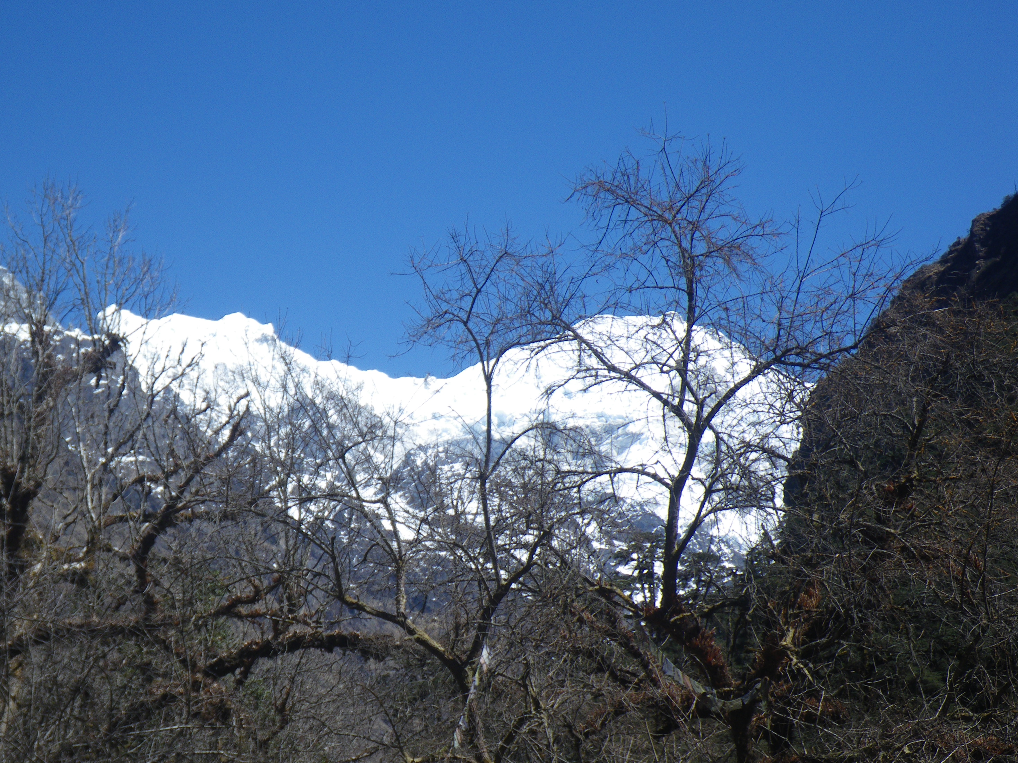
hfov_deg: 25.3
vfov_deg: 19.1
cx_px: 388
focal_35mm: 77
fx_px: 2265
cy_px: 426
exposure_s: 1/320
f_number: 4.6
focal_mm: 11.1
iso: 50
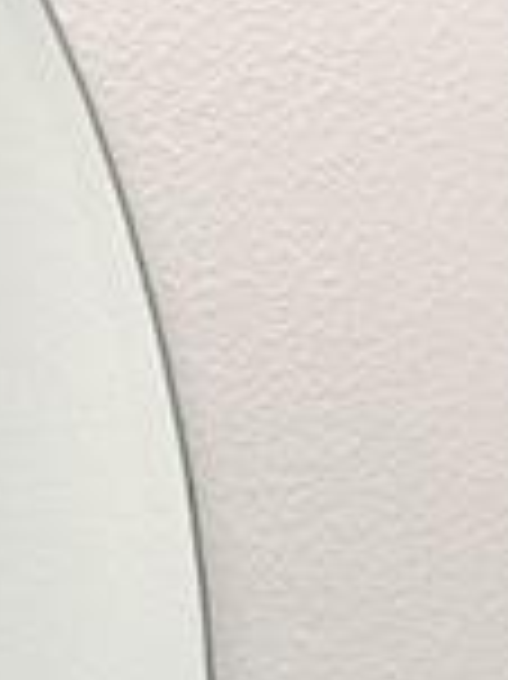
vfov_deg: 8.6
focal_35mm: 191
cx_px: 153
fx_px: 3743
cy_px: 2026
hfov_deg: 7.8
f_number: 1.8
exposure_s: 1/60.2
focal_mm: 5.23
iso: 50
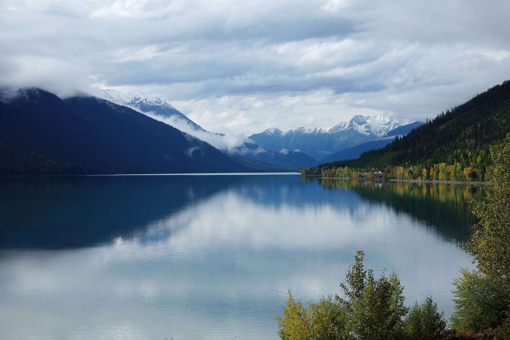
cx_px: 252
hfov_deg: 26.6
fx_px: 1077
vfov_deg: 17.9
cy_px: 170
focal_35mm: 76
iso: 200
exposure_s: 1/800
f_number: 5.6
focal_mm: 39.1
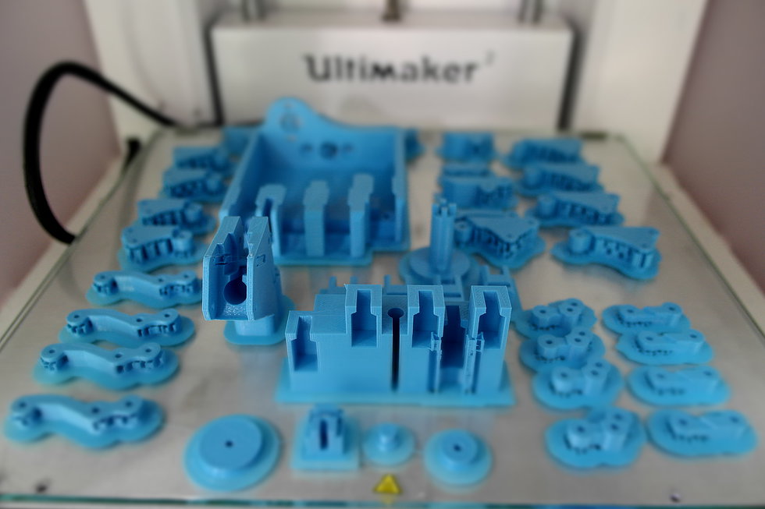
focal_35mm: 30
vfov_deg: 43.6
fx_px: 637
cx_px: 382
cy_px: 254
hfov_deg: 61.9
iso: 400
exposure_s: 1/20
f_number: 3.5
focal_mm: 20
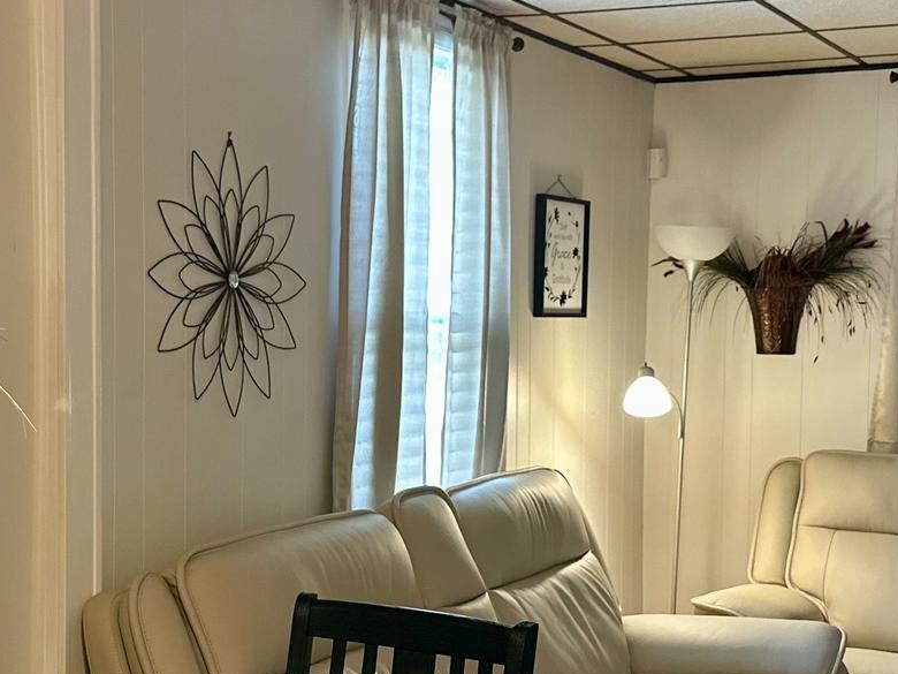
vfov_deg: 23.3
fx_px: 1634
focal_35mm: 63
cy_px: 386
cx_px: 349
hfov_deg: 30.6
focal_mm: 6.86
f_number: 1.78
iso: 400
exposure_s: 1/60
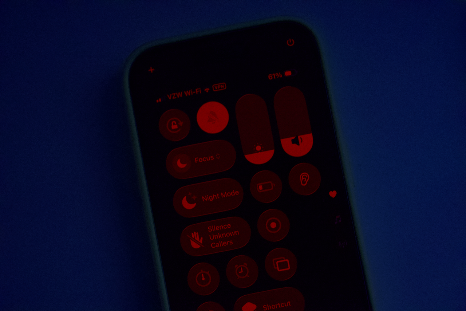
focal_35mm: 75
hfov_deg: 27.0
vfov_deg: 18.2
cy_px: 156
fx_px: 971
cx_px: 233
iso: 6400
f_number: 2
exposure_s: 1/60
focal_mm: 50
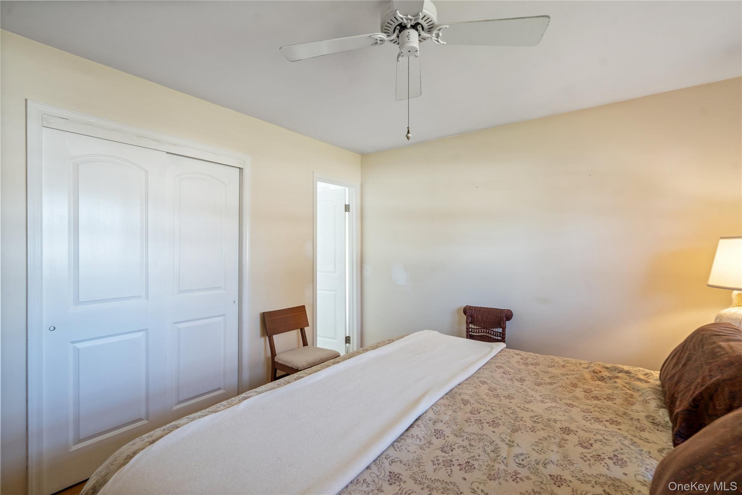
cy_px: 248
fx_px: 330
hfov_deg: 96.7
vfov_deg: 73.7
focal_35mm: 16
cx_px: 371
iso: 500
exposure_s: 1/10
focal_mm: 16
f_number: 6.3
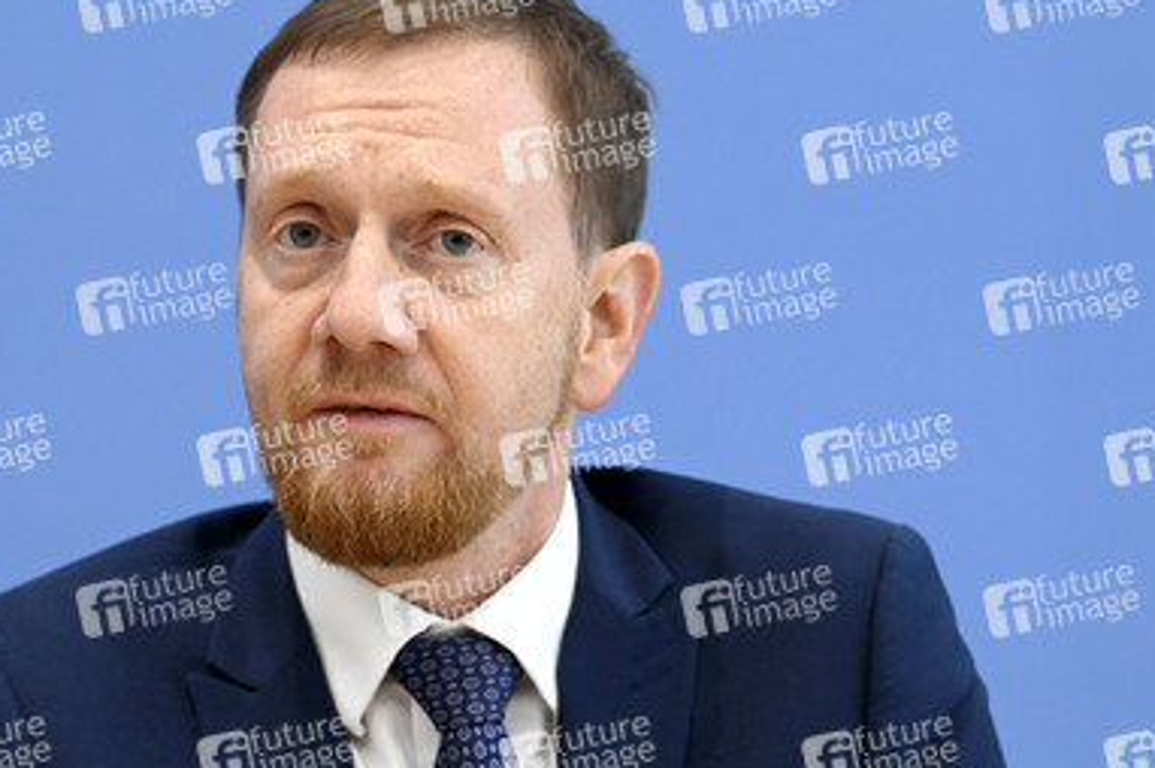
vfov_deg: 7.3
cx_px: 497
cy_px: 375
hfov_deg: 10.9
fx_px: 6058
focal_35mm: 189
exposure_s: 1/640
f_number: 5.6
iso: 5000
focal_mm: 160
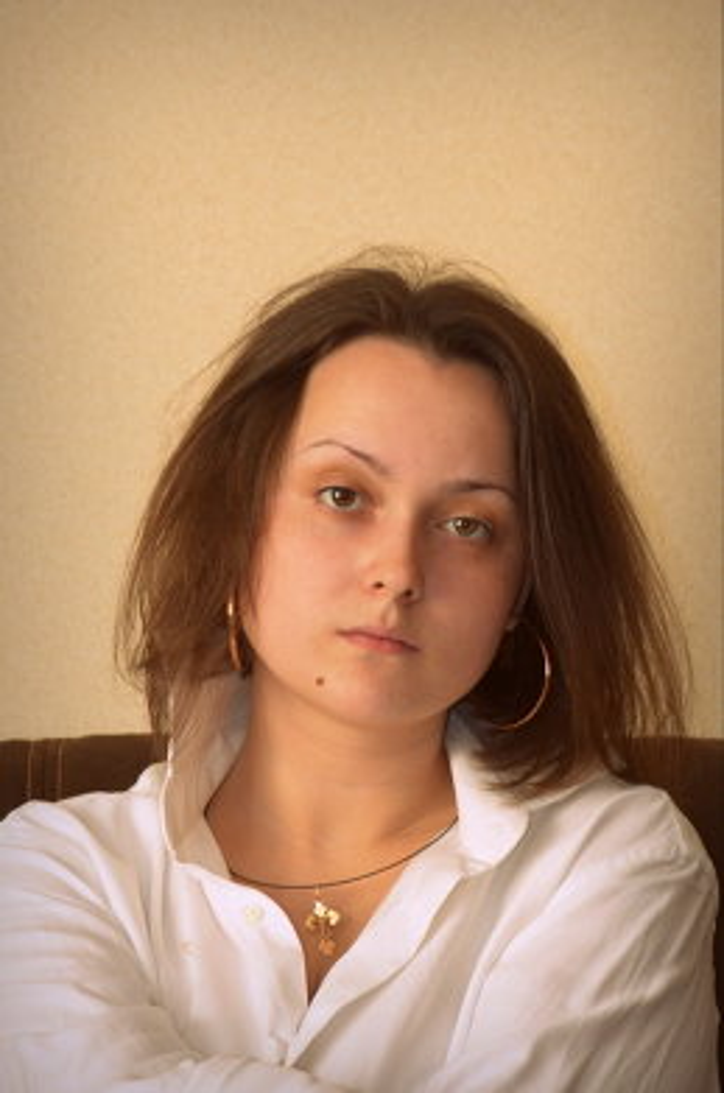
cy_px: 546
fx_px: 2045
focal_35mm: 68
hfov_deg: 20.1
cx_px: 362
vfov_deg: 29.9
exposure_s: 1/30
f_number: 5.3
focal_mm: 45
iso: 720
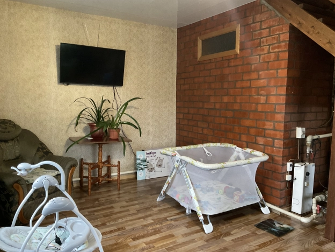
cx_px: 168
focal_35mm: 29
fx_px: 281
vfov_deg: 48.2
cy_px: 126
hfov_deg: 61.7
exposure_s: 1/33
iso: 200
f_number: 1.8
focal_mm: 3
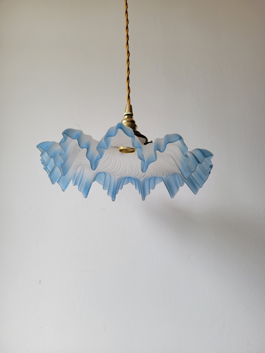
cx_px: 132
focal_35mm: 26
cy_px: 176
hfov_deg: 53.1
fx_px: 265
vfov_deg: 67.3
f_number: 1.8
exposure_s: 1/218
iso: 40
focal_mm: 5.4
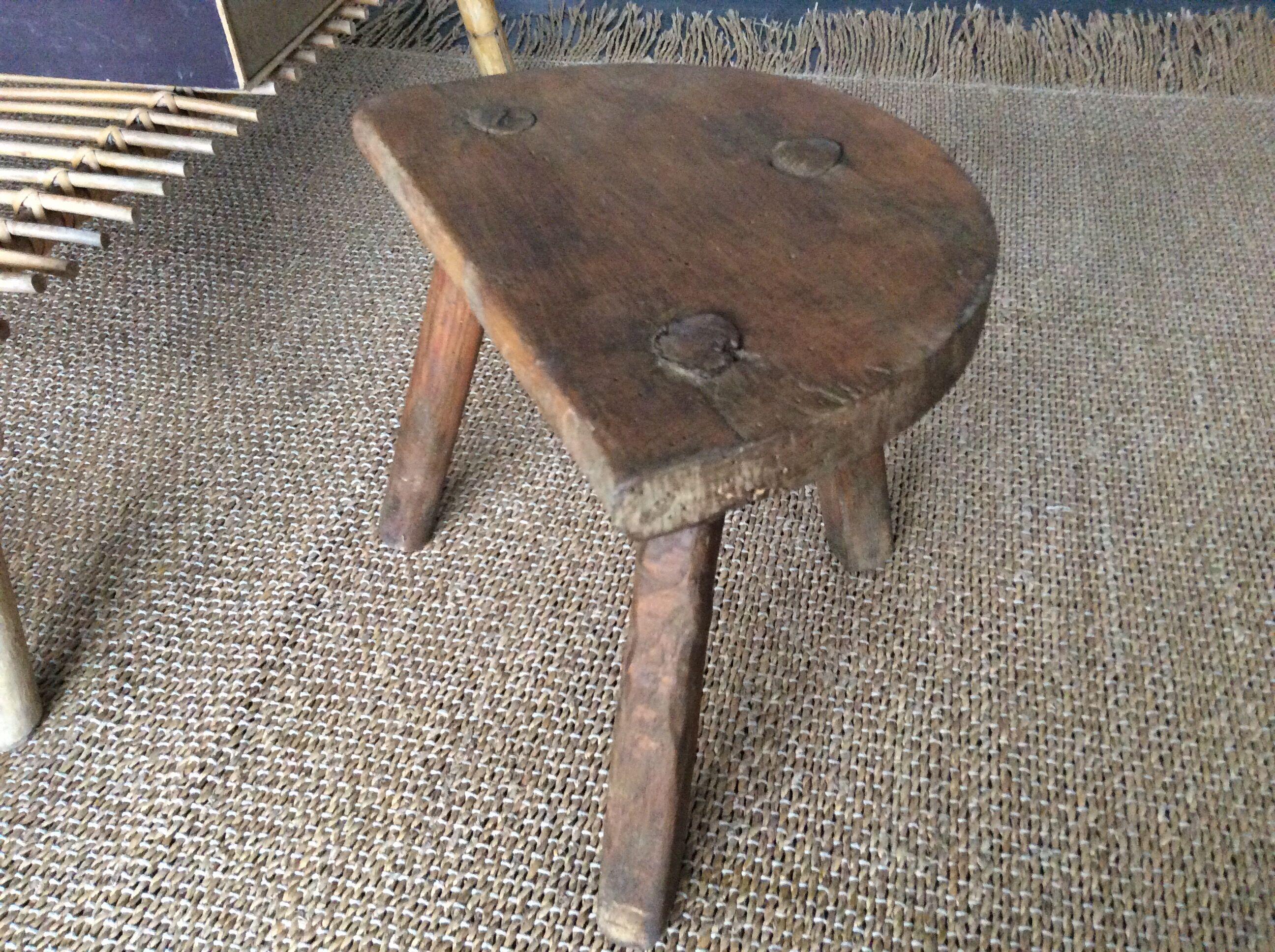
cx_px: 638
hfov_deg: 56.9
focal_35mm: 32
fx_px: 1177
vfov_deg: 44.1
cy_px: 476
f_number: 2.4
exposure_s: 1/17
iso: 250
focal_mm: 3.3
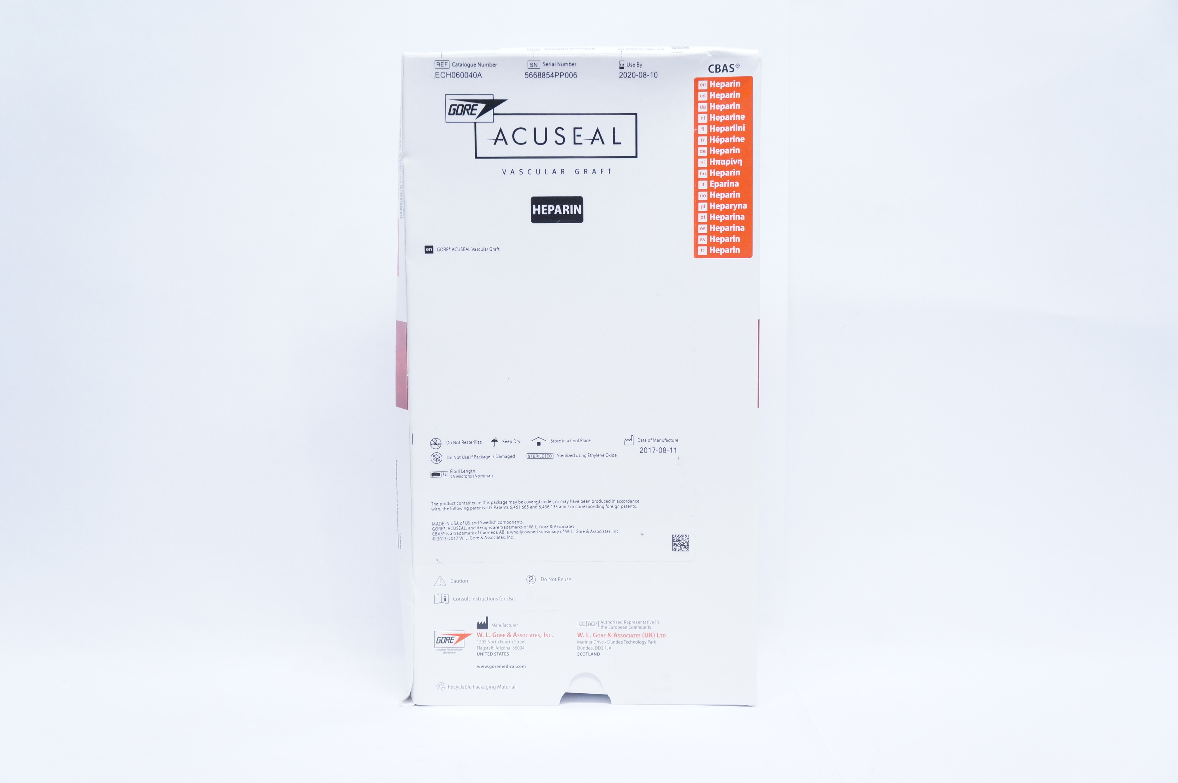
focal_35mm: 36
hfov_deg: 53.2
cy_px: 392
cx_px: 589
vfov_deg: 36.8
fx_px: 1177
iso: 1600
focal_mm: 24
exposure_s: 1/160
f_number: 4
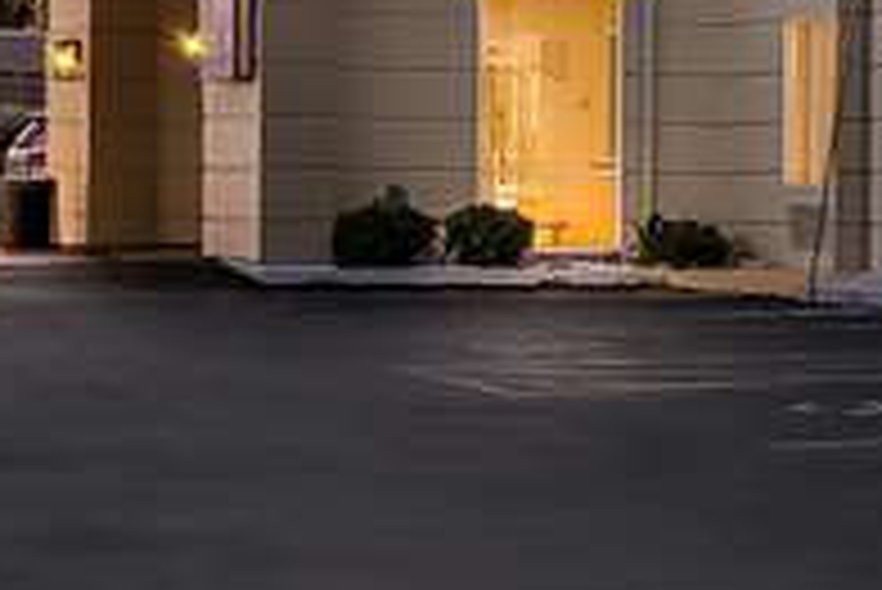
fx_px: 3947
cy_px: -369
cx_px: 1660
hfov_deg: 11.7
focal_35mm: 161
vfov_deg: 8.3
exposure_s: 1/400
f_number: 8
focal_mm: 21
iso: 320
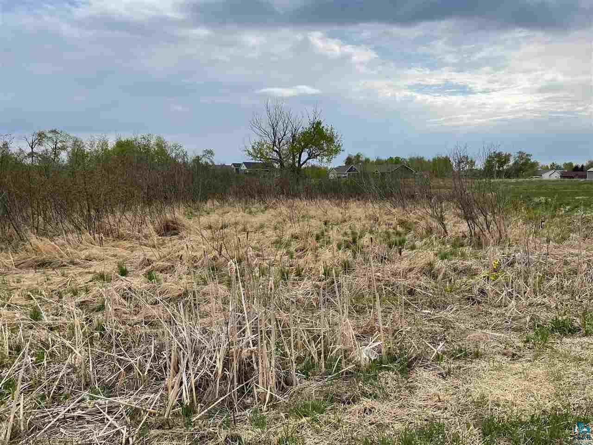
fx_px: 445
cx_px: 296
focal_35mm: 26
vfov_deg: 53.1
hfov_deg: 67.3
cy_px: 222
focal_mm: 5.1
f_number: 1.6
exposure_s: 1/4902
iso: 32
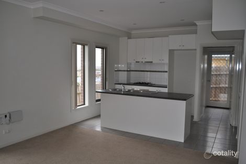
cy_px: 82
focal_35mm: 30
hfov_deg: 61.9
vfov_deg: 43.6
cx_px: 123
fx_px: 205
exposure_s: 1/200
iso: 200
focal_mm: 20
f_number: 3.8
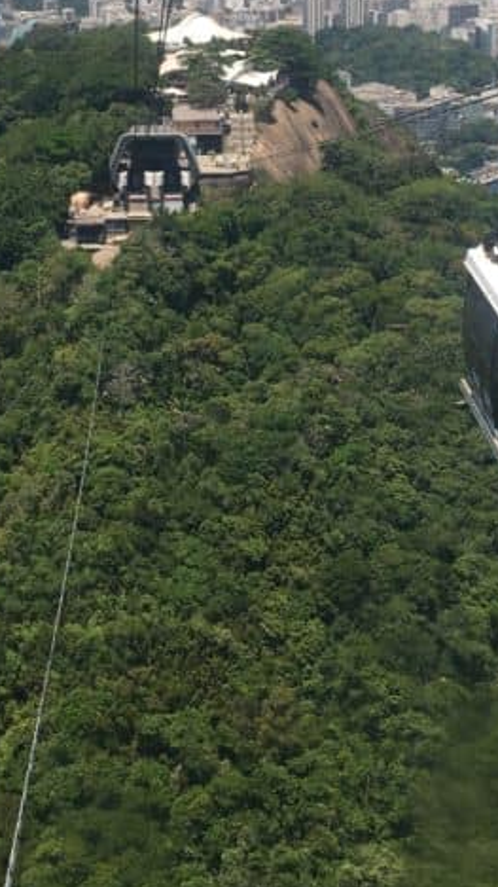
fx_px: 1691
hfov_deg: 16.7
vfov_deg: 28.4
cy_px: 120
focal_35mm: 72
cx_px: 157
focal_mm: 4.15
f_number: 2.2
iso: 25
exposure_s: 1/487
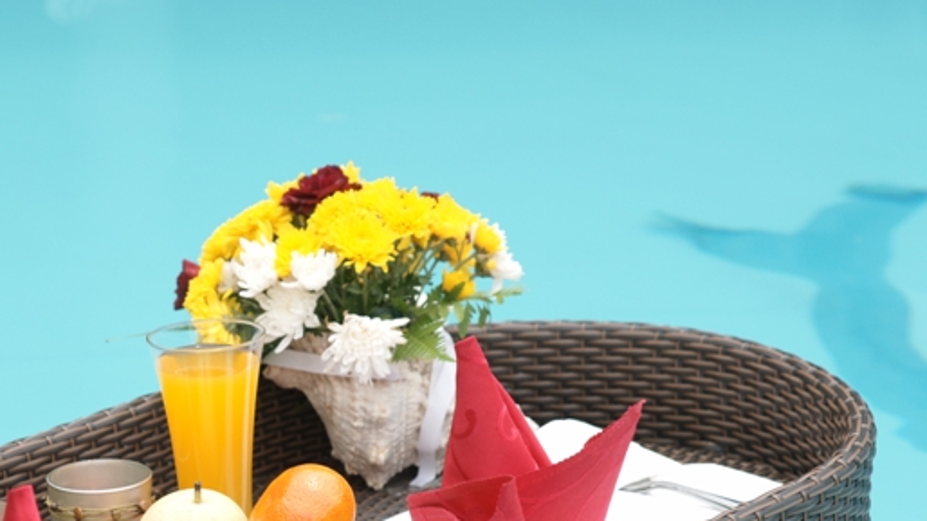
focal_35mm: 146
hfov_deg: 14.6
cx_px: 103
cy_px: 560
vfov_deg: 8.3
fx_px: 3588
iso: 100
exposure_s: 1/500
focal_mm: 70
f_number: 4
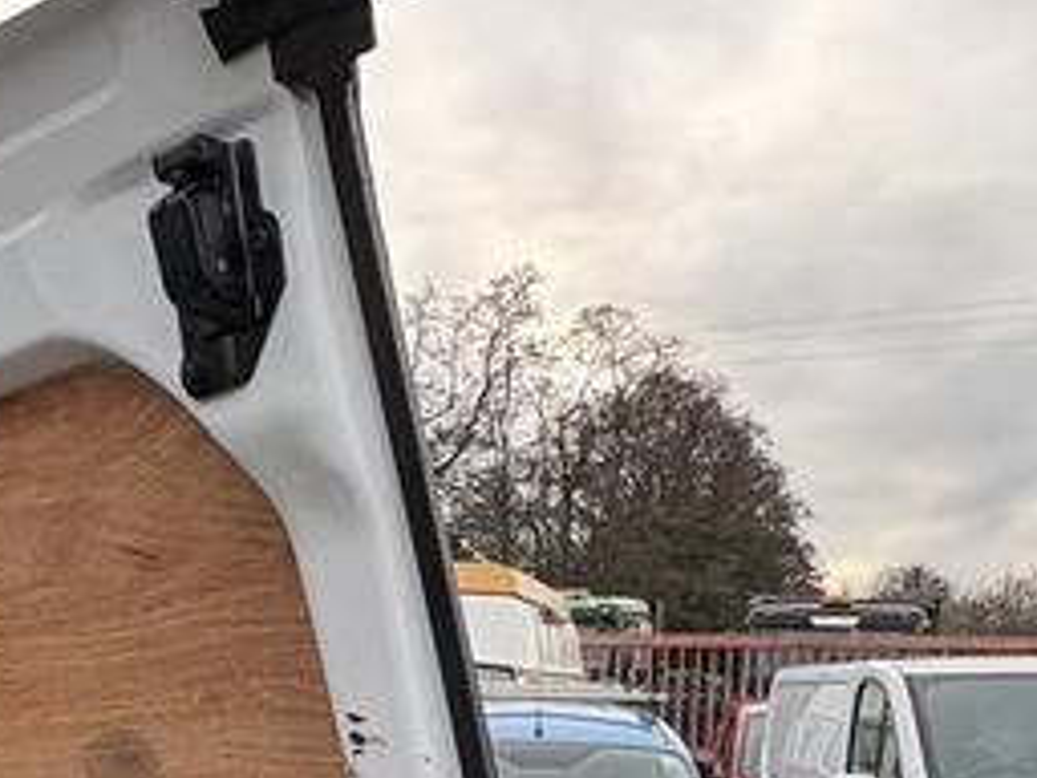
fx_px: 1468
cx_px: 263
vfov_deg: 26.9
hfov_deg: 38.0
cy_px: 887
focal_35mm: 49
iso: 40
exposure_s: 1/248
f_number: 2.2
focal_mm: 2.22
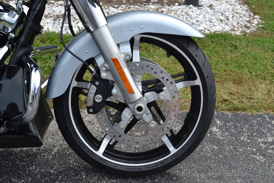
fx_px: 365
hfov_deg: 41.1
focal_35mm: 48
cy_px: 92
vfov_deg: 28.1
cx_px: 137
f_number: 7.1
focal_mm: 32
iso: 100
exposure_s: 1/200
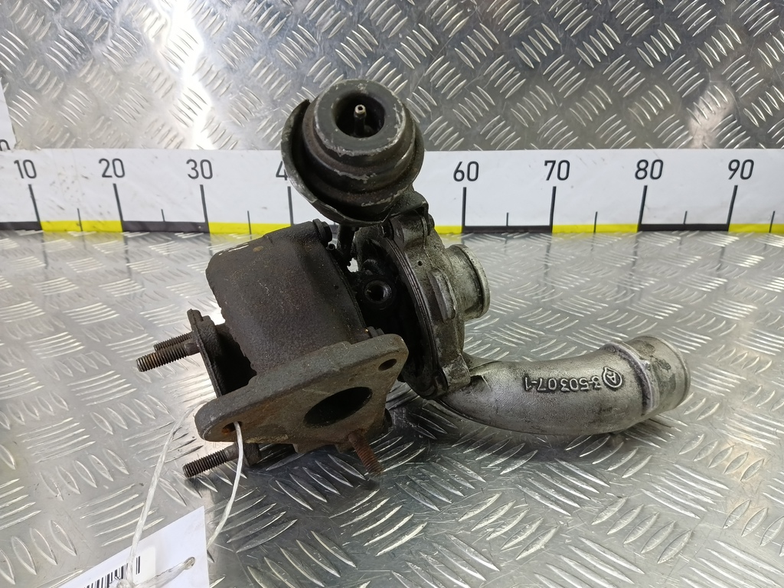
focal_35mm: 23
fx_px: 521
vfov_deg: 58.9
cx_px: 392
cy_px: 294
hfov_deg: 73.9
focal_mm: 4.11
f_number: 1.6
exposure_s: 1/50
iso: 189
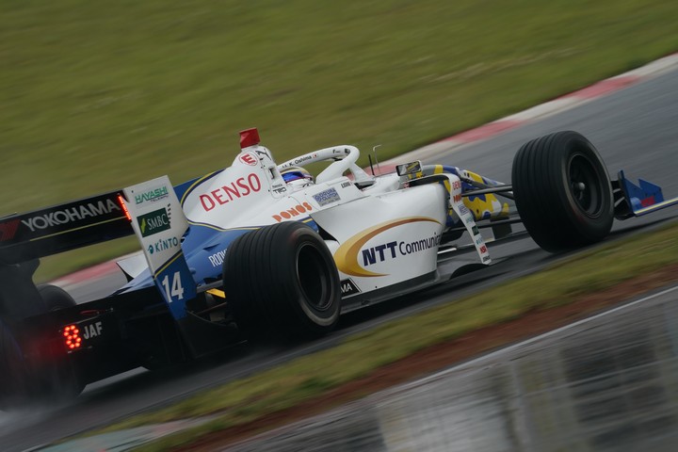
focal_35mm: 600
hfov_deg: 3.4
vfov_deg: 2.3
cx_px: 339
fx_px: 11299
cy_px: 226
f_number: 14
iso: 320
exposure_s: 1/200
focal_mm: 600
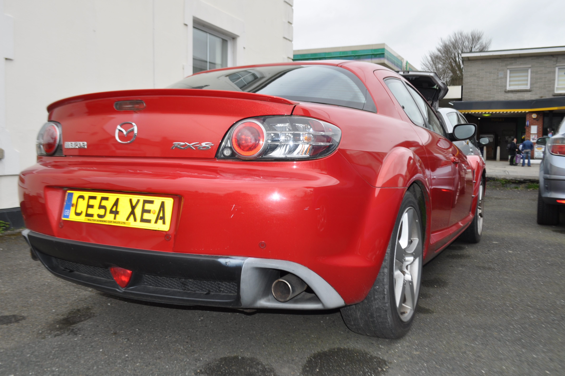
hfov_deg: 57.3
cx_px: 282
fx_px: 517
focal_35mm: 33
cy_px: 188
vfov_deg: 39.9
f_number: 7.1
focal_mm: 22
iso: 200
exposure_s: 1/200
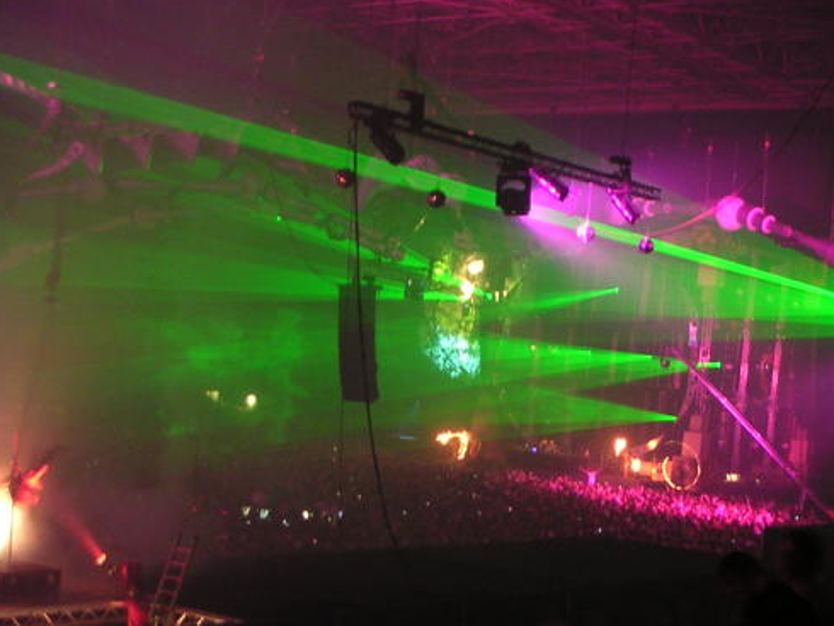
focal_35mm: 62
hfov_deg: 31.1
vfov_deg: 23.5
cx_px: 509
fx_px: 1494
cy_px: 461
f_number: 2.8
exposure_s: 1/1.6
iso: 100
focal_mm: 6
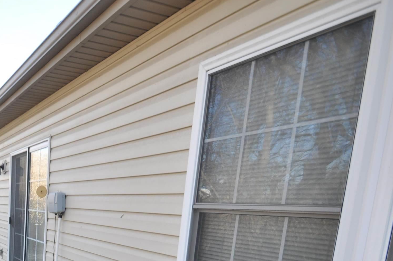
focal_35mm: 31
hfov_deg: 50.0
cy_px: 258
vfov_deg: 37.9
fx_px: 338
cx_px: 7
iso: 220
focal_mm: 10
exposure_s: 1/125
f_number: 5.6
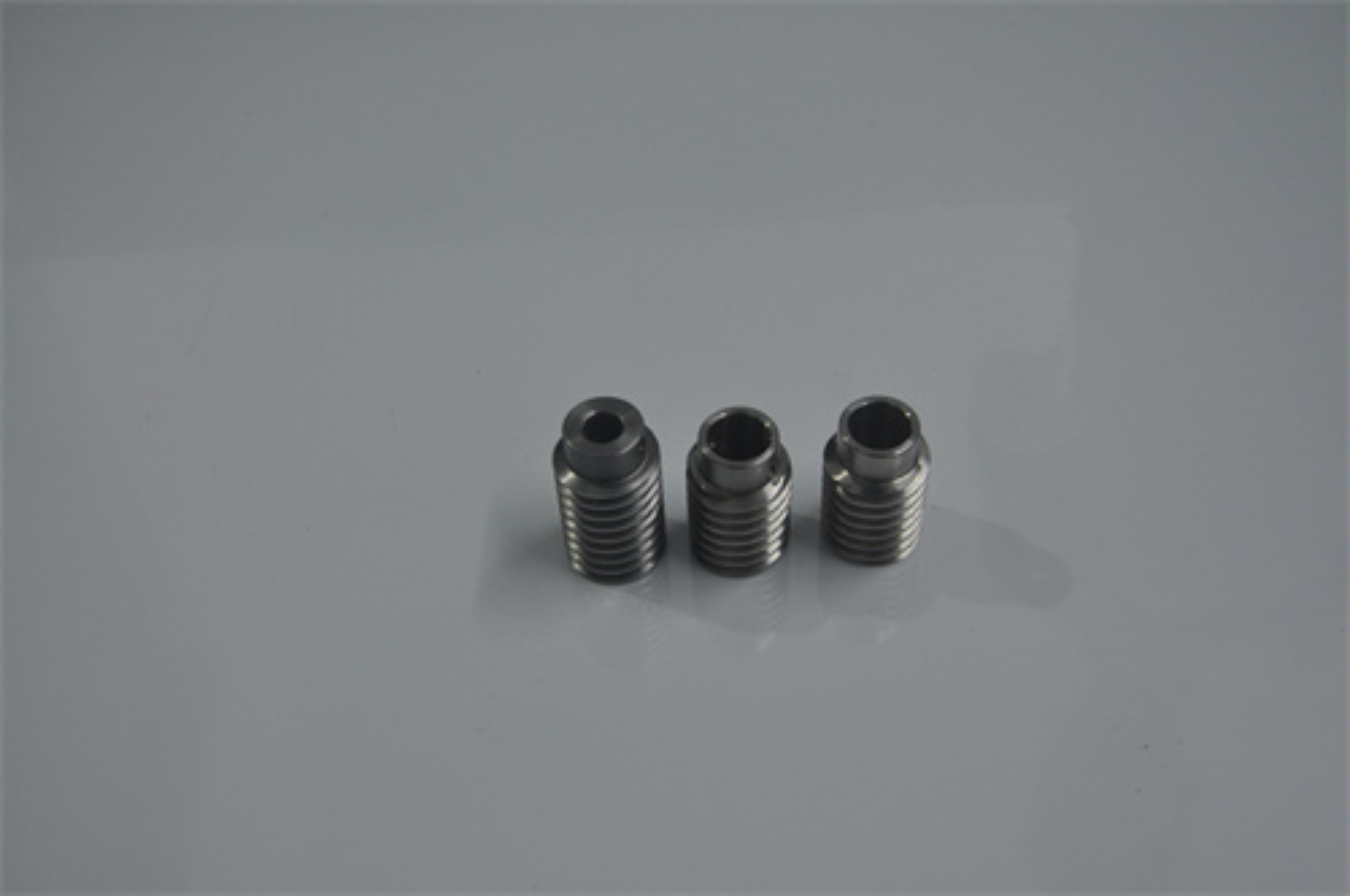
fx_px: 1573
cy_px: 448
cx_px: 675
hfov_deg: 46.5
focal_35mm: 42
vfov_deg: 31.8
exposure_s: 1/40
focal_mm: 28
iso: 400
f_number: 6.3
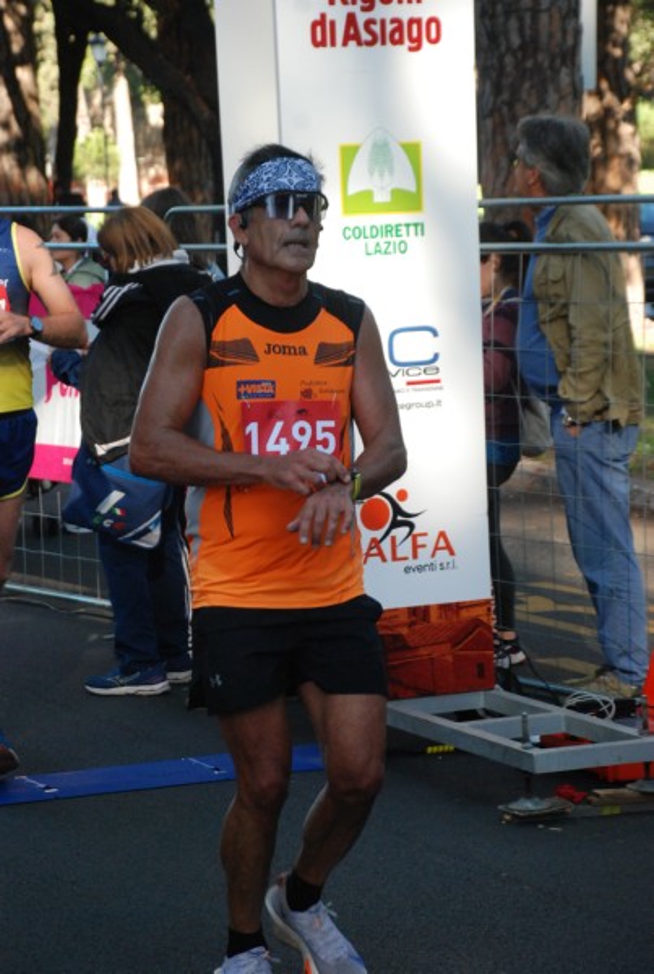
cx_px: 327
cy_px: 487
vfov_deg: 19.4
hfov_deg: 13.1
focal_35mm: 105
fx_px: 2846
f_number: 5.6
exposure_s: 1/320
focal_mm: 70
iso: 1000
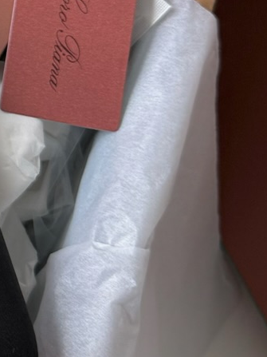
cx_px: -323
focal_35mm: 110
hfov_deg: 11.6
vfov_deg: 17.2
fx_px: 1132
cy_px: -57
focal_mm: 6.76
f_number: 1.78
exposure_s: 1/121
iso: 80
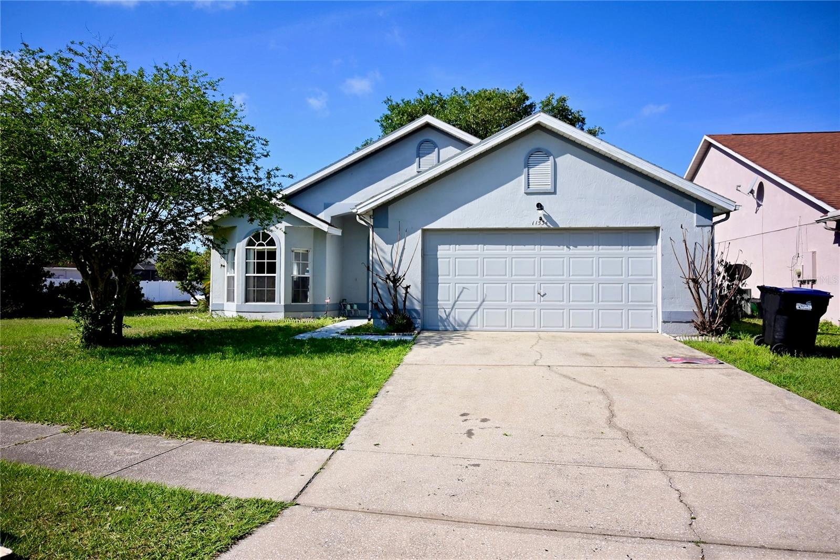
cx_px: 420
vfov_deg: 53.1
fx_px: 560
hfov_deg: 73.8
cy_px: 280
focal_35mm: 24
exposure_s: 1/1600
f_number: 3.5
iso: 160
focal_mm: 16
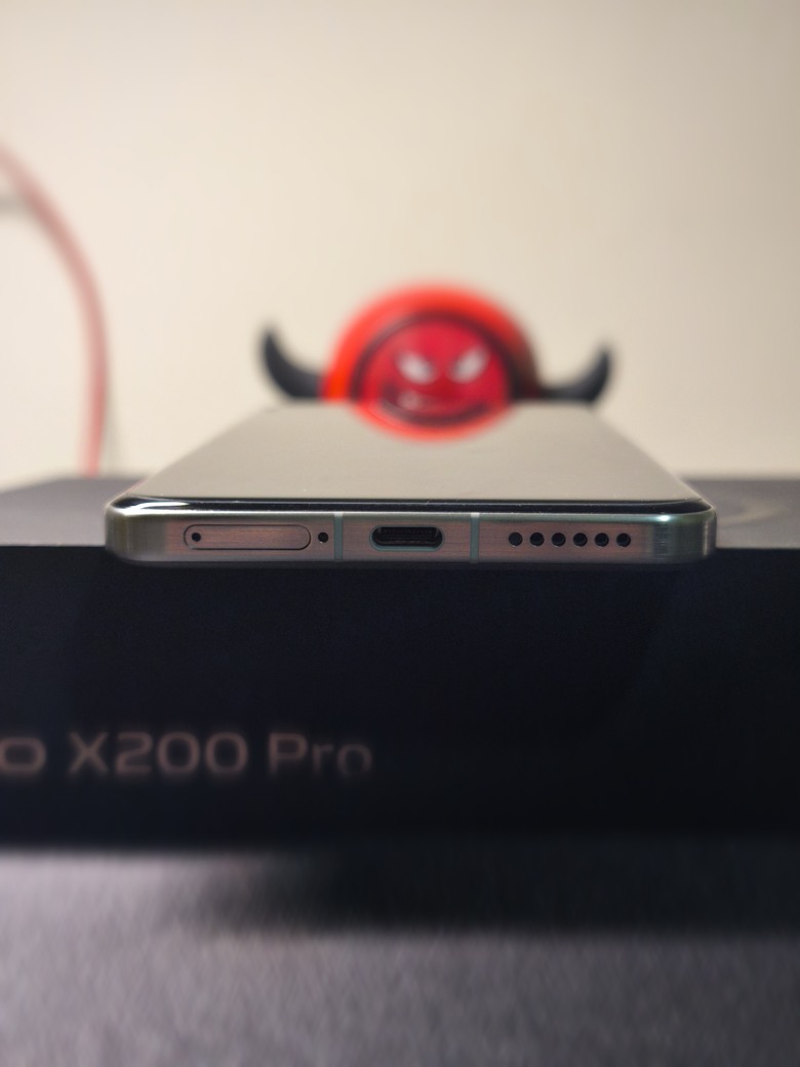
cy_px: 534
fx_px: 1417
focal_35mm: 46
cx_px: 400
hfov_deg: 31.5
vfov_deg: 41.2
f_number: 1.6
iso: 250
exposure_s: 1/60
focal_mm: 6.57
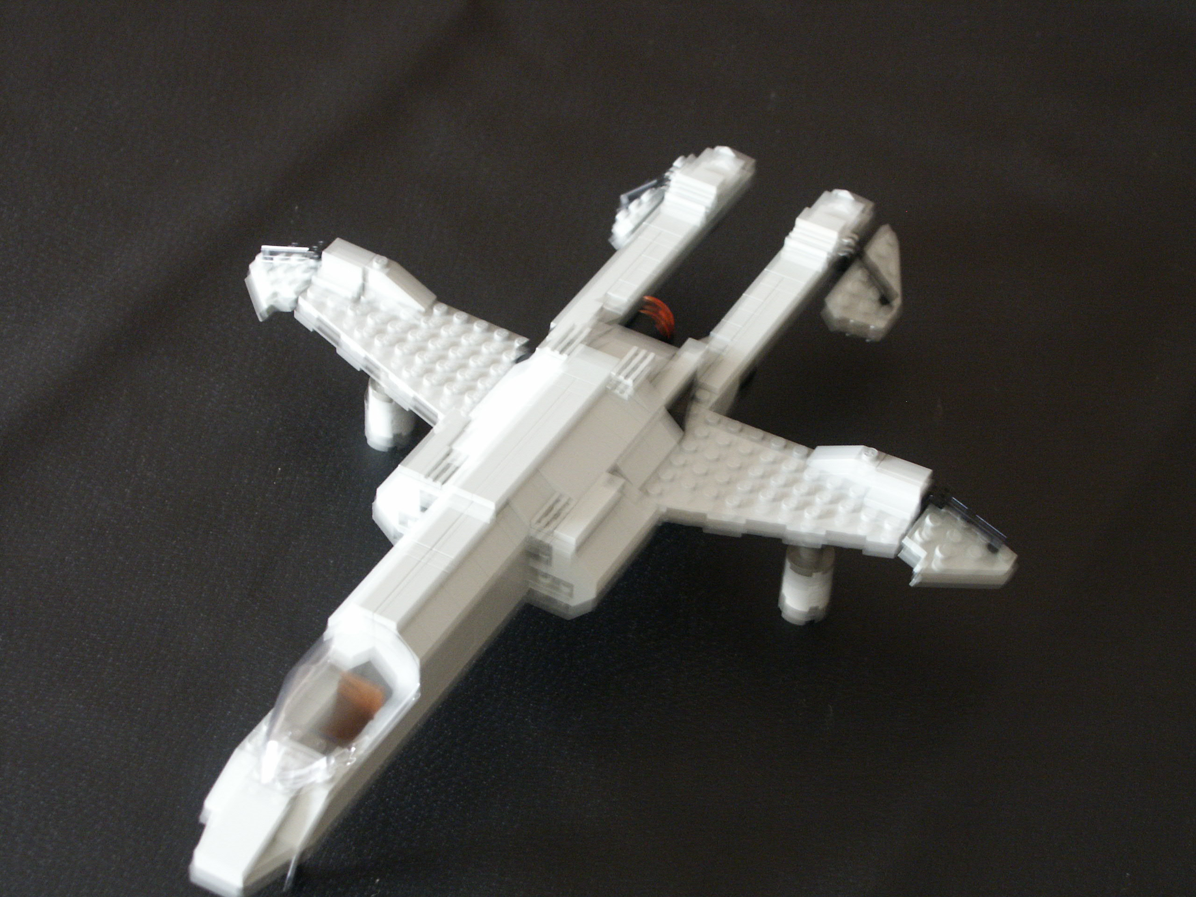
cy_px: 448
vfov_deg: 17.6
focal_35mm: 84
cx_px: 598
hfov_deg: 23.3
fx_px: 2902
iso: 200
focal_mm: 20.97
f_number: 3.5
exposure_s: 1/2
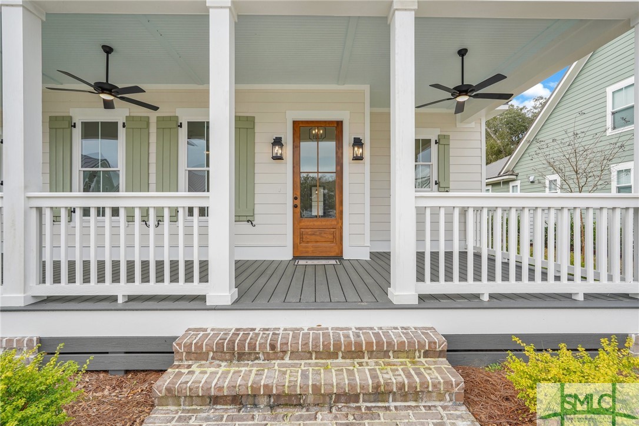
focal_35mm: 16
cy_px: 213
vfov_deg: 73.7
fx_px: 284
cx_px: 320
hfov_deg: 96.8
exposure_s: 1/15
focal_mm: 16
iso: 320
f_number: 9
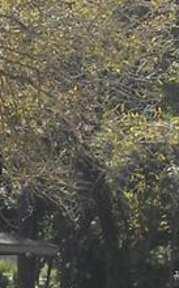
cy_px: 365
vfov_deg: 6.9
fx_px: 2356
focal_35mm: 301
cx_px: -18
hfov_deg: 4.3
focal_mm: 9.87
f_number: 3.5
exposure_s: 1/260
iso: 64
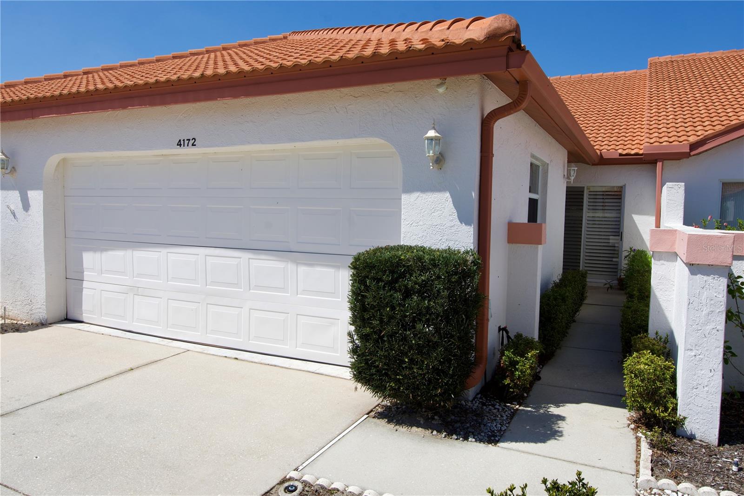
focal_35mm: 26
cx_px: 372
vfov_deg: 50.4
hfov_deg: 70.4
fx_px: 527
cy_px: 248
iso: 100
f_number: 10
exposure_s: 1/250
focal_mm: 17
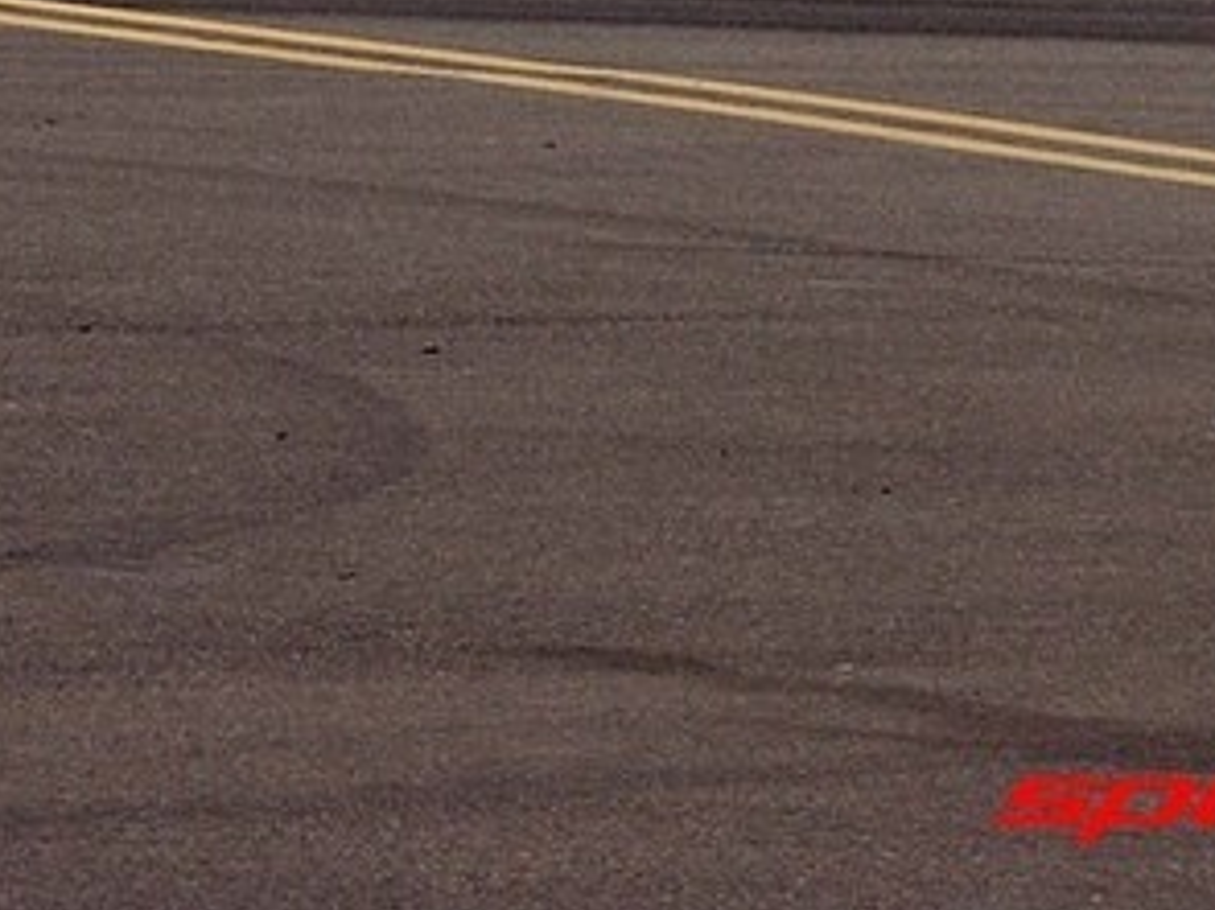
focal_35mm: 428
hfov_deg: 4.6
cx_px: 618
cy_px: -264
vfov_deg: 3.5
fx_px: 15016
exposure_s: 1/750
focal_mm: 39.98
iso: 100
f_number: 5.6
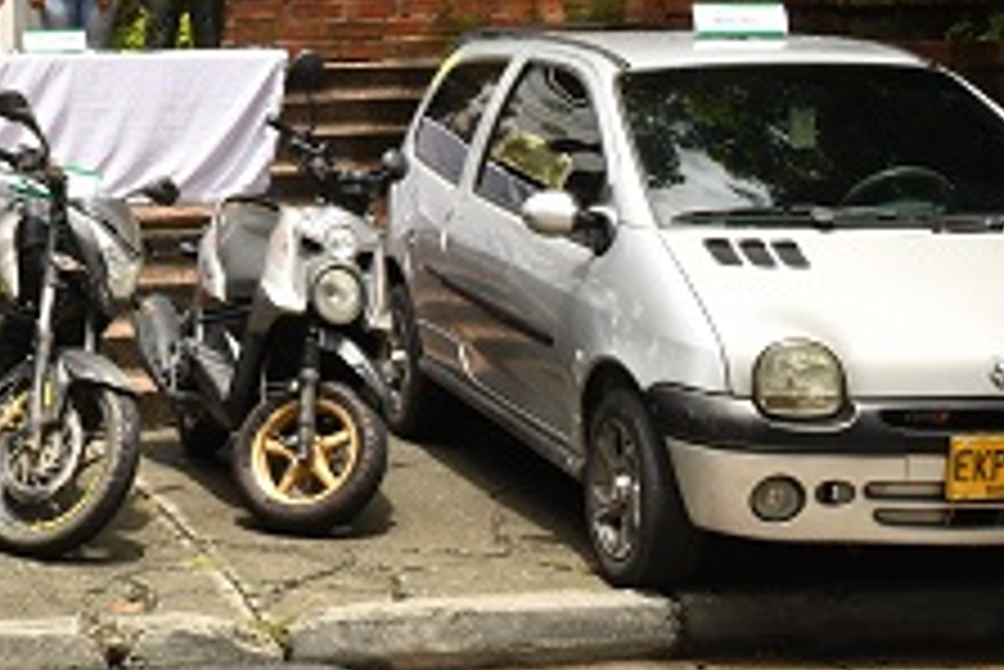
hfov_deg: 20.8
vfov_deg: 14.4
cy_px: 81
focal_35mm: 94
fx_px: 2623
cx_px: -54
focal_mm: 35
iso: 500
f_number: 16
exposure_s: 1/100
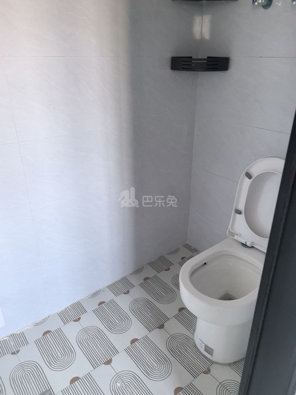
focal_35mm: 27
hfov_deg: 51.3
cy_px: 198
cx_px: 148
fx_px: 308
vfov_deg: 65.3
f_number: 2
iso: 250
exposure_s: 1/100
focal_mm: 5.75
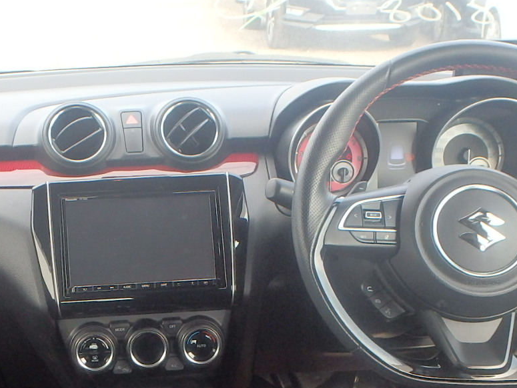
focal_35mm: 52
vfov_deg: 27.3
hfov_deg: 35.8
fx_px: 777
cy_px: 333
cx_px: 119
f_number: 3.5
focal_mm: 3.7
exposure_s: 1/125
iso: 160
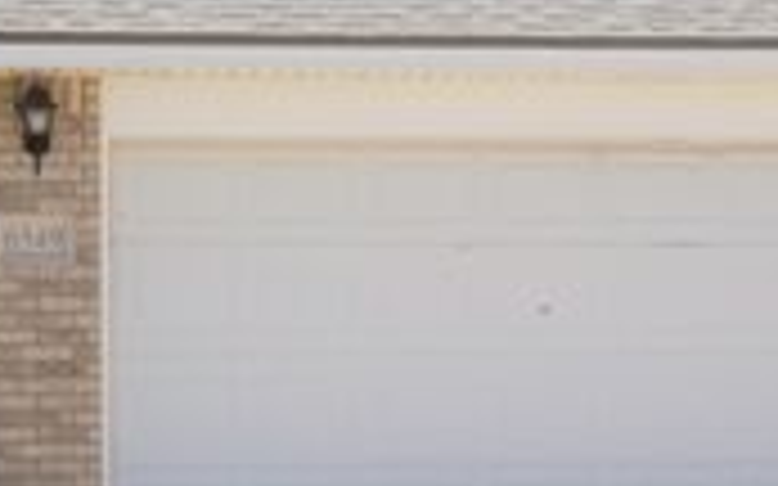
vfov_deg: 9.2
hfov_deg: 14.8
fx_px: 2989
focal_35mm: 141
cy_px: 457
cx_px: 193
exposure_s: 1/160
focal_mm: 32
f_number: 32
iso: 1600
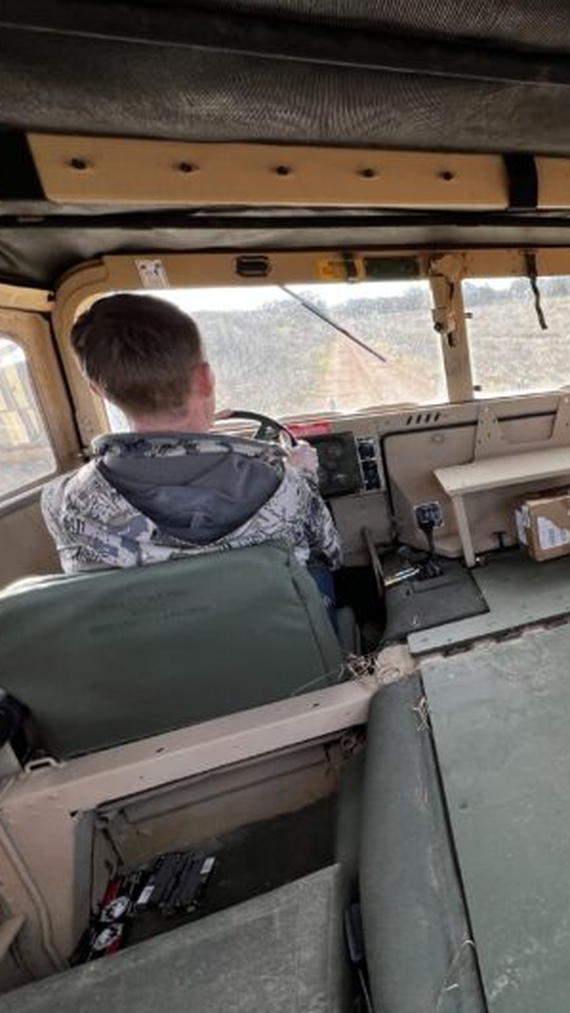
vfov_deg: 89.6
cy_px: 507
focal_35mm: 19
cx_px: 589
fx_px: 510
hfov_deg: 47.0
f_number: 1.8
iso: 32
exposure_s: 1/128
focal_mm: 1.57
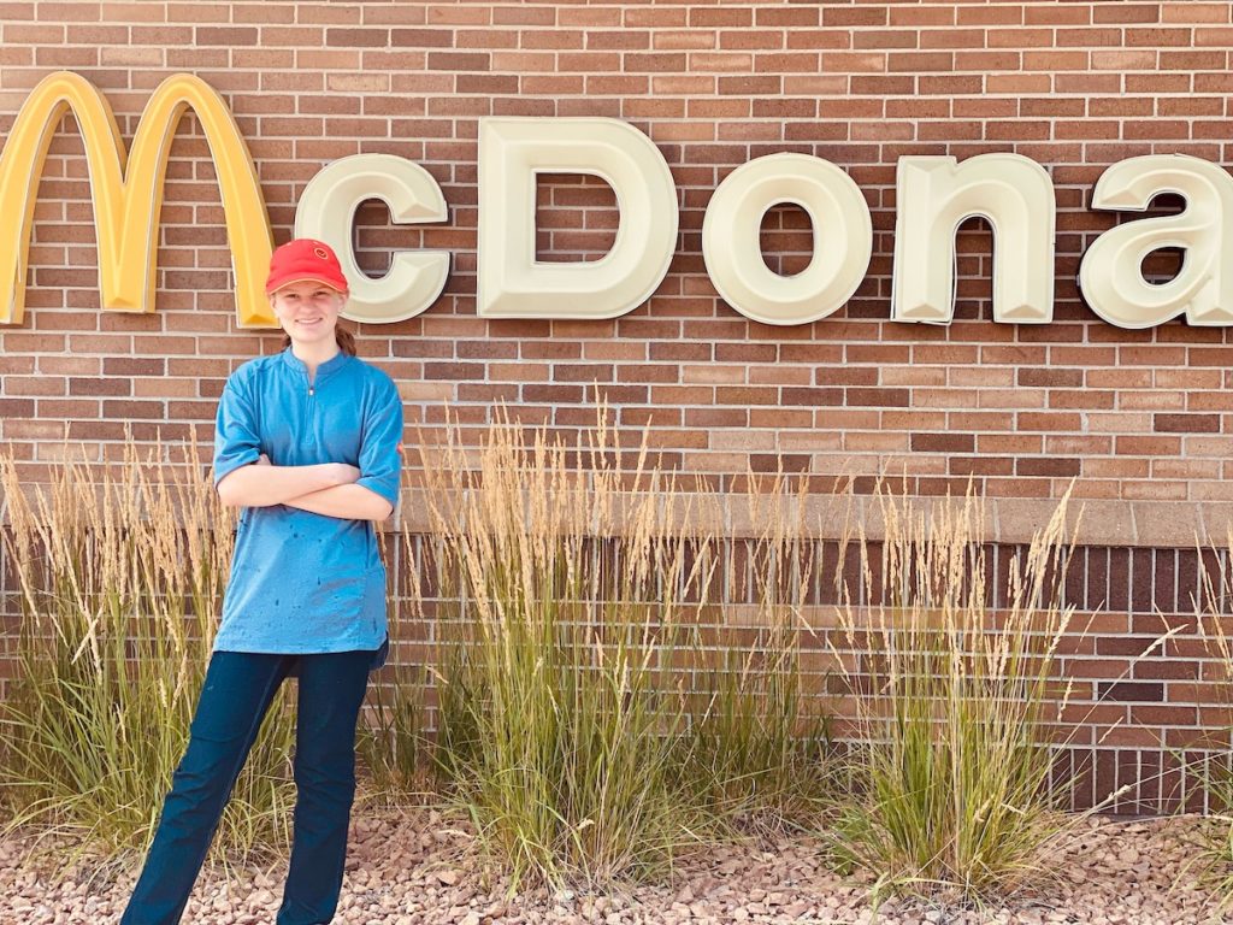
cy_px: 462
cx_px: 616
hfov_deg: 36.8
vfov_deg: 28.0
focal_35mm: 52
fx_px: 1852
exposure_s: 1/403
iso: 20
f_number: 2
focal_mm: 6
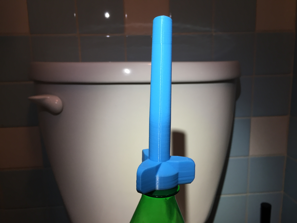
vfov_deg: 48.2
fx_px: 249
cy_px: 112
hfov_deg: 61.7
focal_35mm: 29
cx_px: 148
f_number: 2.2
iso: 32
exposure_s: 1/40
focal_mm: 4.15
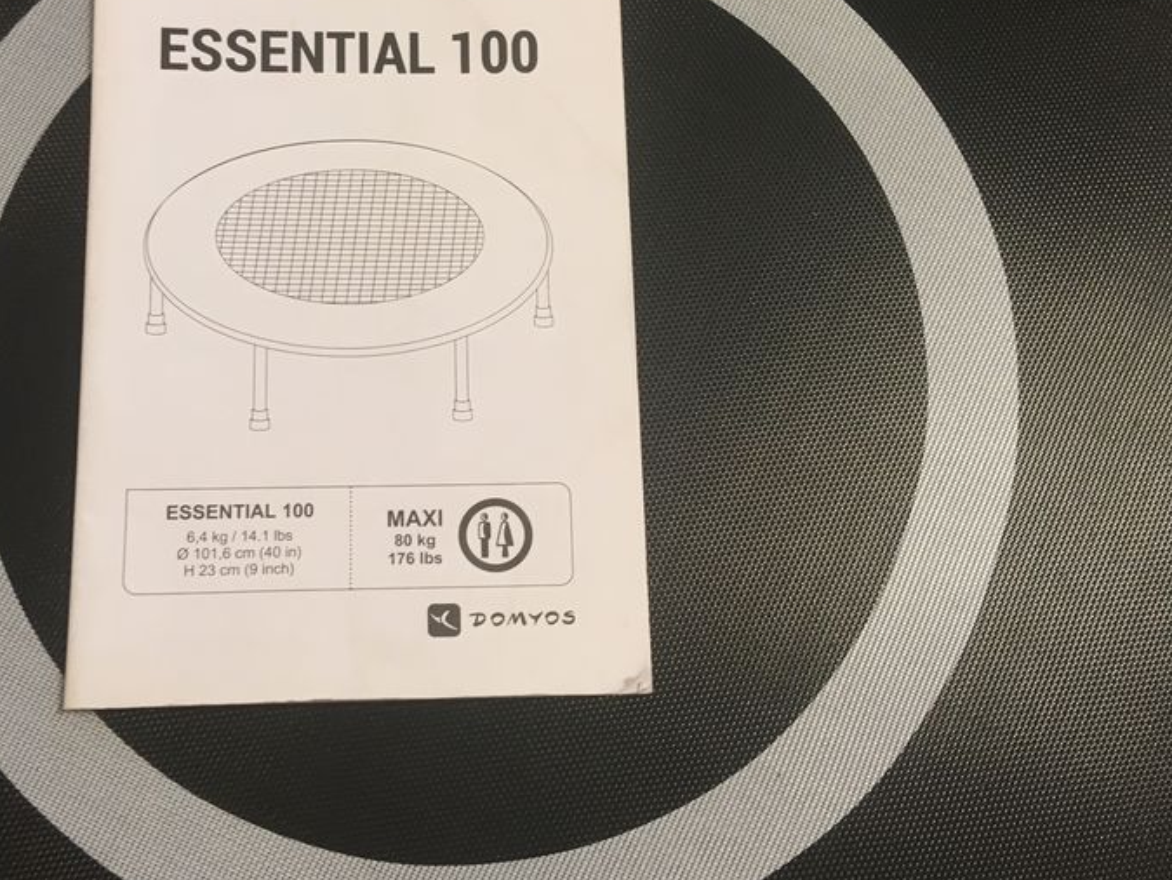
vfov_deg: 33.6
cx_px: 518
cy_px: 376
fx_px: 1456
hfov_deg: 43.8
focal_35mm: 43
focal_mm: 4.15
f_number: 2.2
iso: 100
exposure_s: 1/33
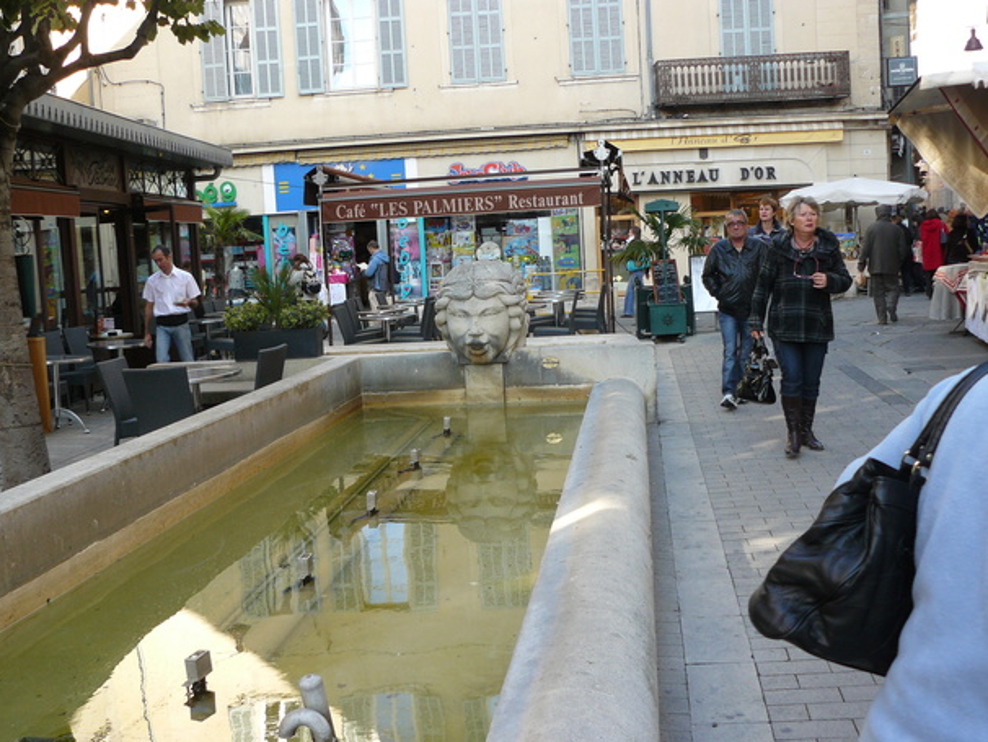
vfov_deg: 37.7
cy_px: 383
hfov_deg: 49.0
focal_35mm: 38
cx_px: 478
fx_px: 1085
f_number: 3.2
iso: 100
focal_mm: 6
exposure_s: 1/100
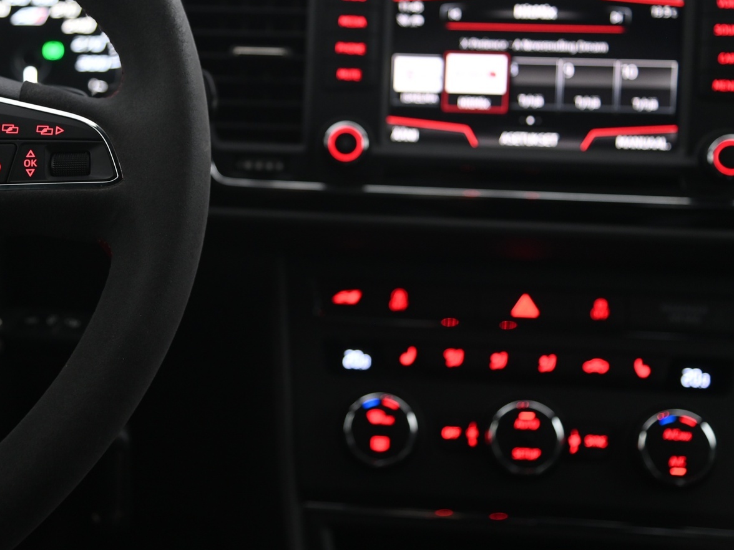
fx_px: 1463
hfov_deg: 28.0
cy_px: 224
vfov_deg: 21.3
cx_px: 234
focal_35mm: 69
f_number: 4
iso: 2000
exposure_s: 1/20
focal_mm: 52
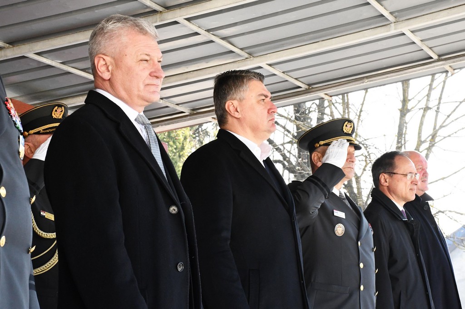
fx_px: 1161
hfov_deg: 22.6
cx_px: 232
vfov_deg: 15.1
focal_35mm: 90
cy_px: 154
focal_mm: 60
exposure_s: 1/250
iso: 2500
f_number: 16
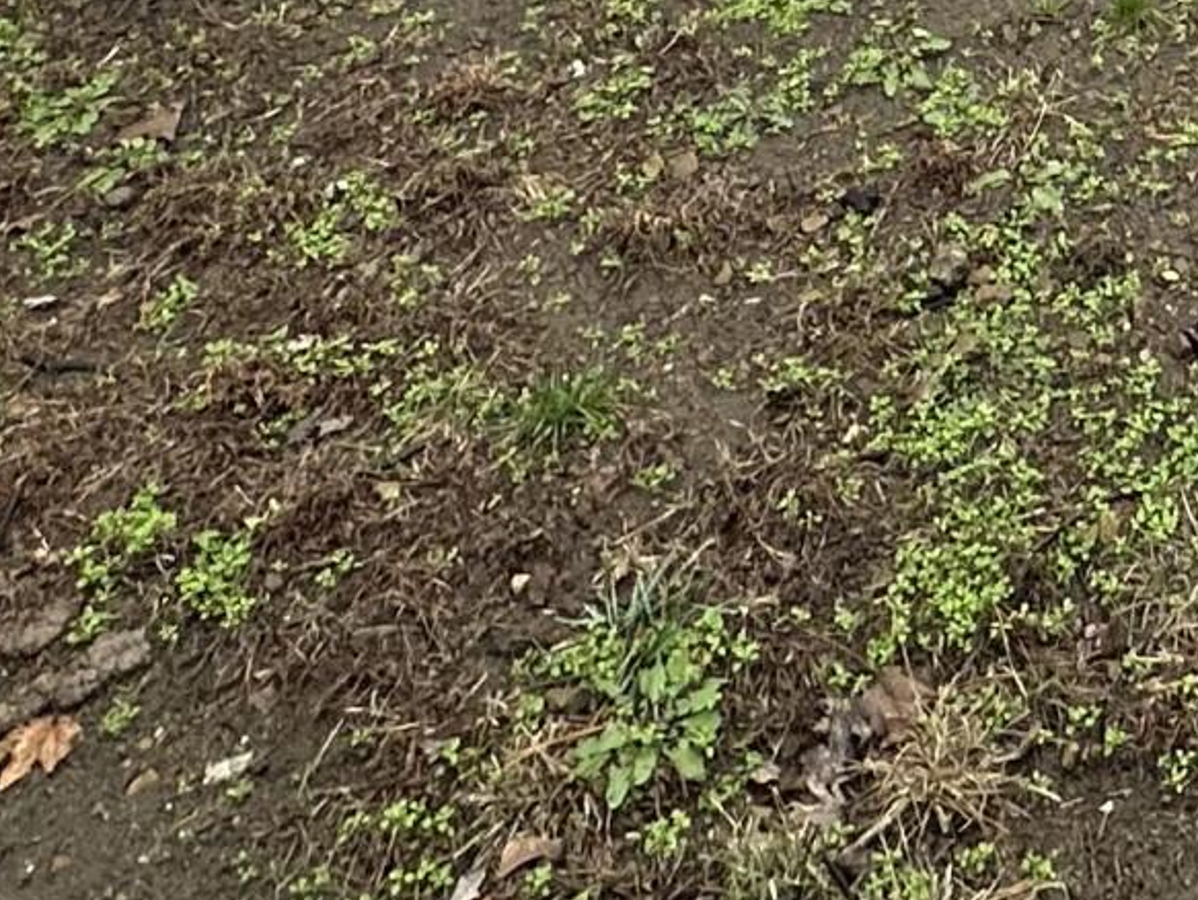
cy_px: -1379
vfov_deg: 13.5
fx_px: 2493
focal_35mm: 72
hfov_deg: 24.4
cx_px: 1447
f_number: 2.2
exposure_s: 1/193
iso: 40
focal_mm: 2.22
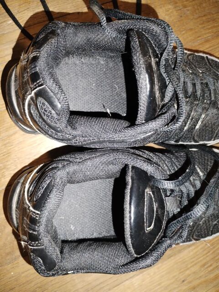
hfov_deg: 53.1
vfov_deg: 67.3
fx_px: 219
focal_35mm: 26
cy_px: 146
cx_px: 110
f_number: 1.8
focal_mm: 4.75
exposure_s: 1/25
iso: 1227
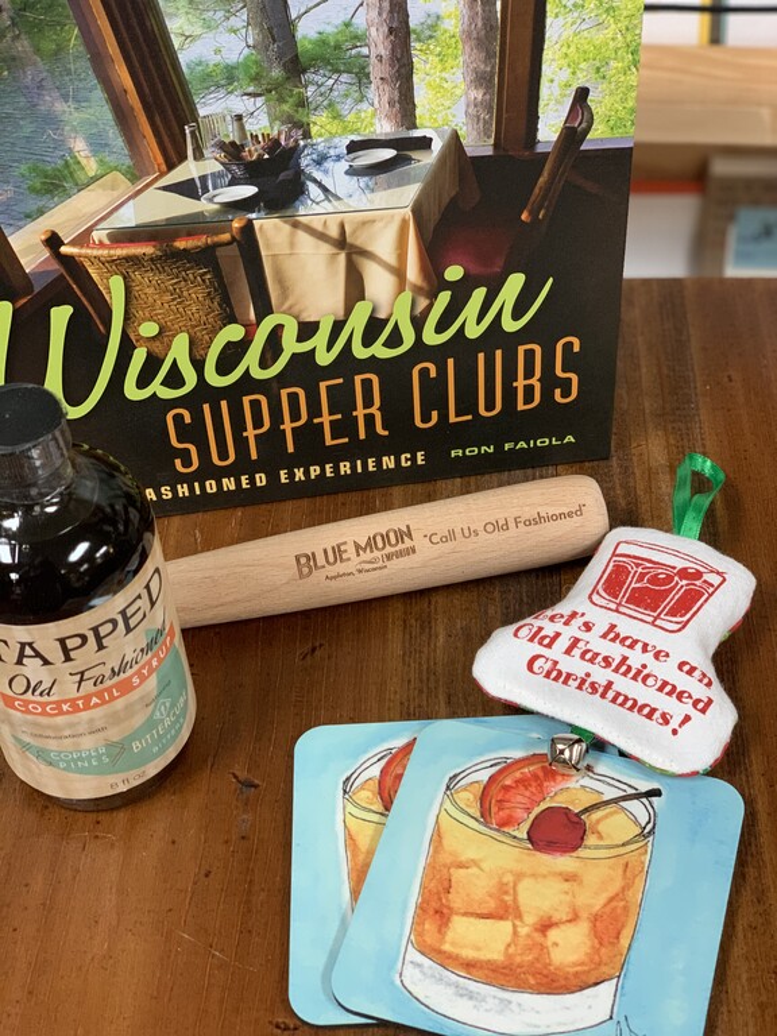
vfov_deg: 36.8
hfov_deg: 28.0
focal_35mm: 52
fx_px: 1556
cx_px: 388
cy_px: 518
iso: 200
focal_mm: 6
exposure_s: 1/60
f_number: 2.4
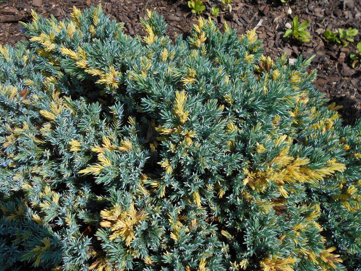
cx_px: 180
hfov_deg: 60.0
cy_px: 136
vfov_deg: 46.8
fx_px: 313
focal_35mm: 30
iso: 80
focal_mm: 5.1
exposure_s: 1/1000
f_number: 3.4
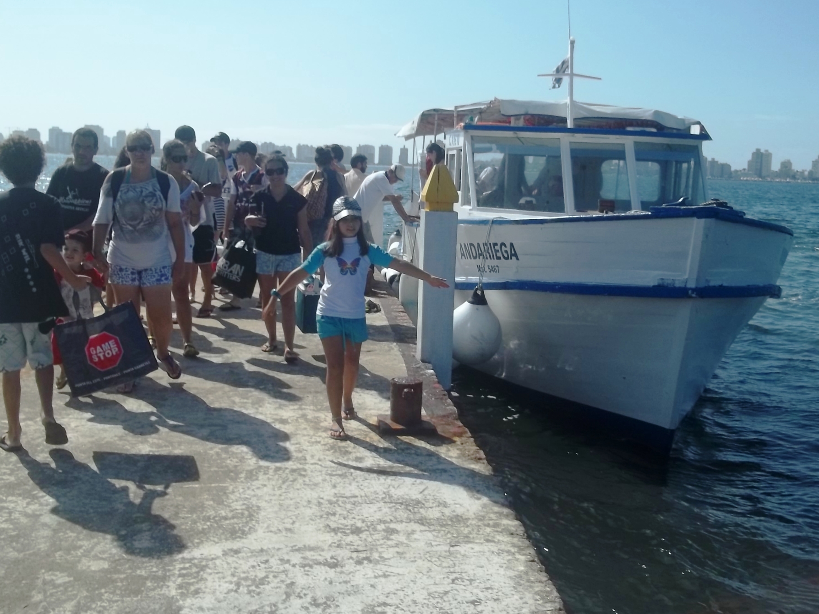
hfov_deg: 46.8
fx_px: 946
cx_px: 398
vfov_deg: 35.9
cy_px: 279
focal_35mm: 40
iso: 64
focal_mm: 6.5
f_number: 8
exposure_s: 1/250
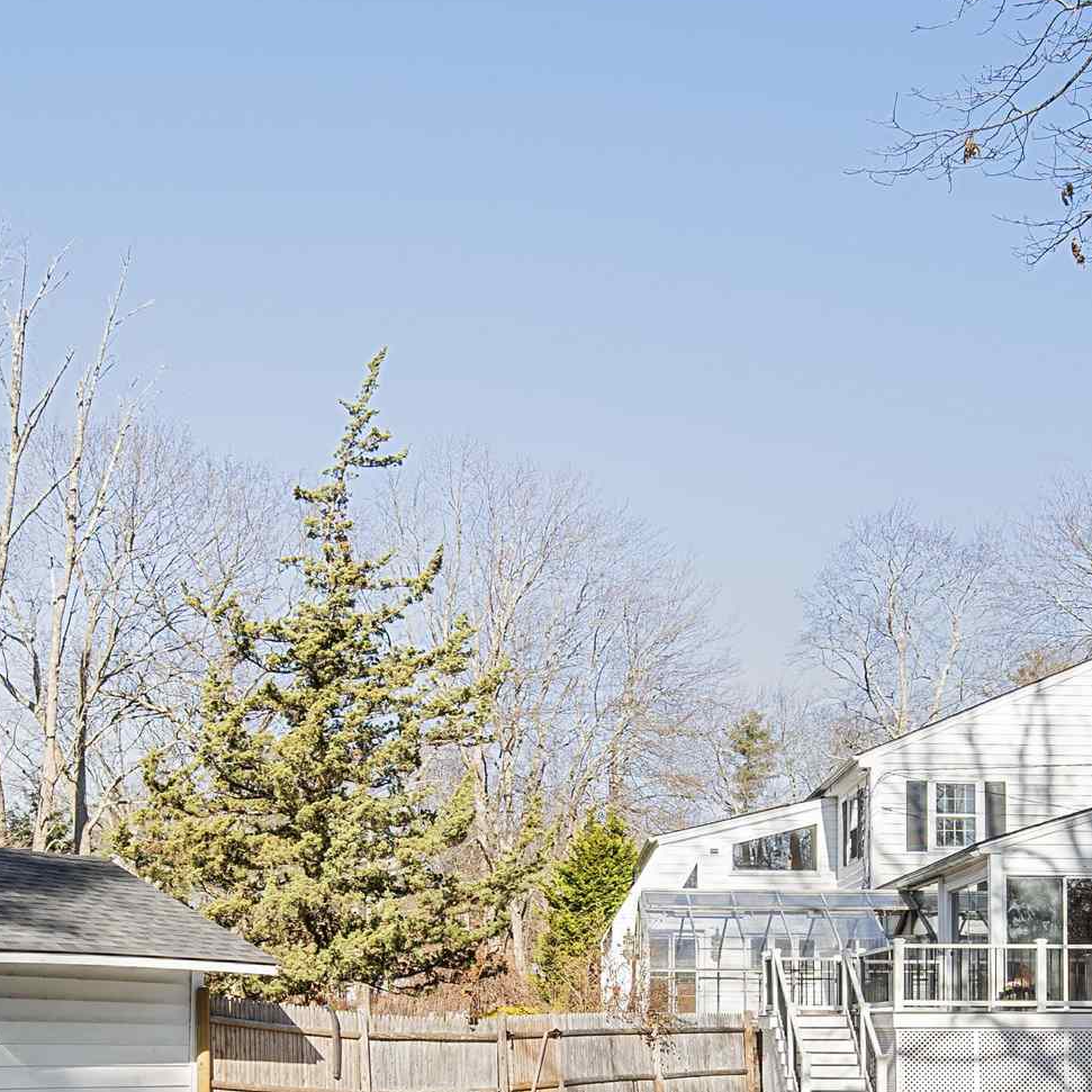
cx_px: 569
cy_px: 938
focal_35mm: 43
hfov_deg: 39.2
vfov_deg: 37.2
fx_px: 1535
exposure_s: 1/125
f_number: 5.6
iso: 100
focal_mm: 16
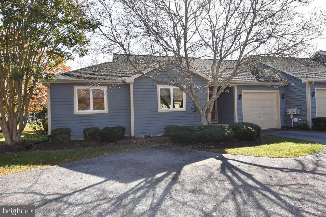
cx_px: 163
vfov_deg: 50.5
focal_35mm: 26
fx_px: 231
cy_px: 108
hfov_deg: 70.4
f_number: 11
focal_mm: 17
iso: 400
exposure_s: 1/200
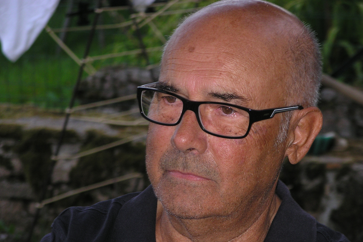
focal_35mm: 195
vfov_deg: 7.0
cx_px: 181
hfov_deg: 10.5
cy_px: 133
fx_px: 1966
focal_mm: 39
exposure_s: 1/125
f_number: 4.6
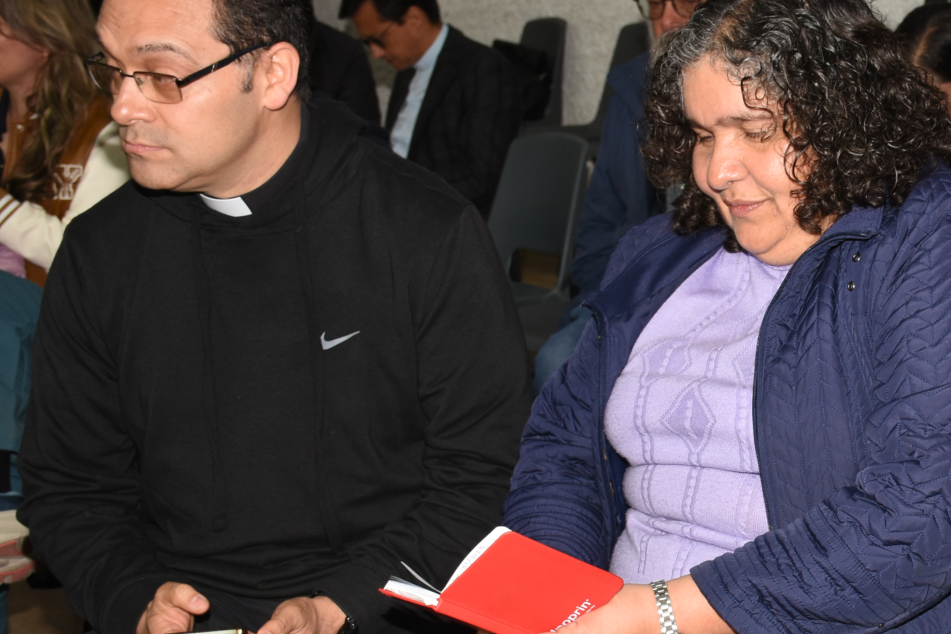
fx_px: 2219
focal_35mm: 84
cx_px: 964
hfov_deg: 23.2
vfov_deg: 16.2
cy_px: 400
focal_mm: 26
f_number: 5.6
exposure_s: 1/80
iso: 250
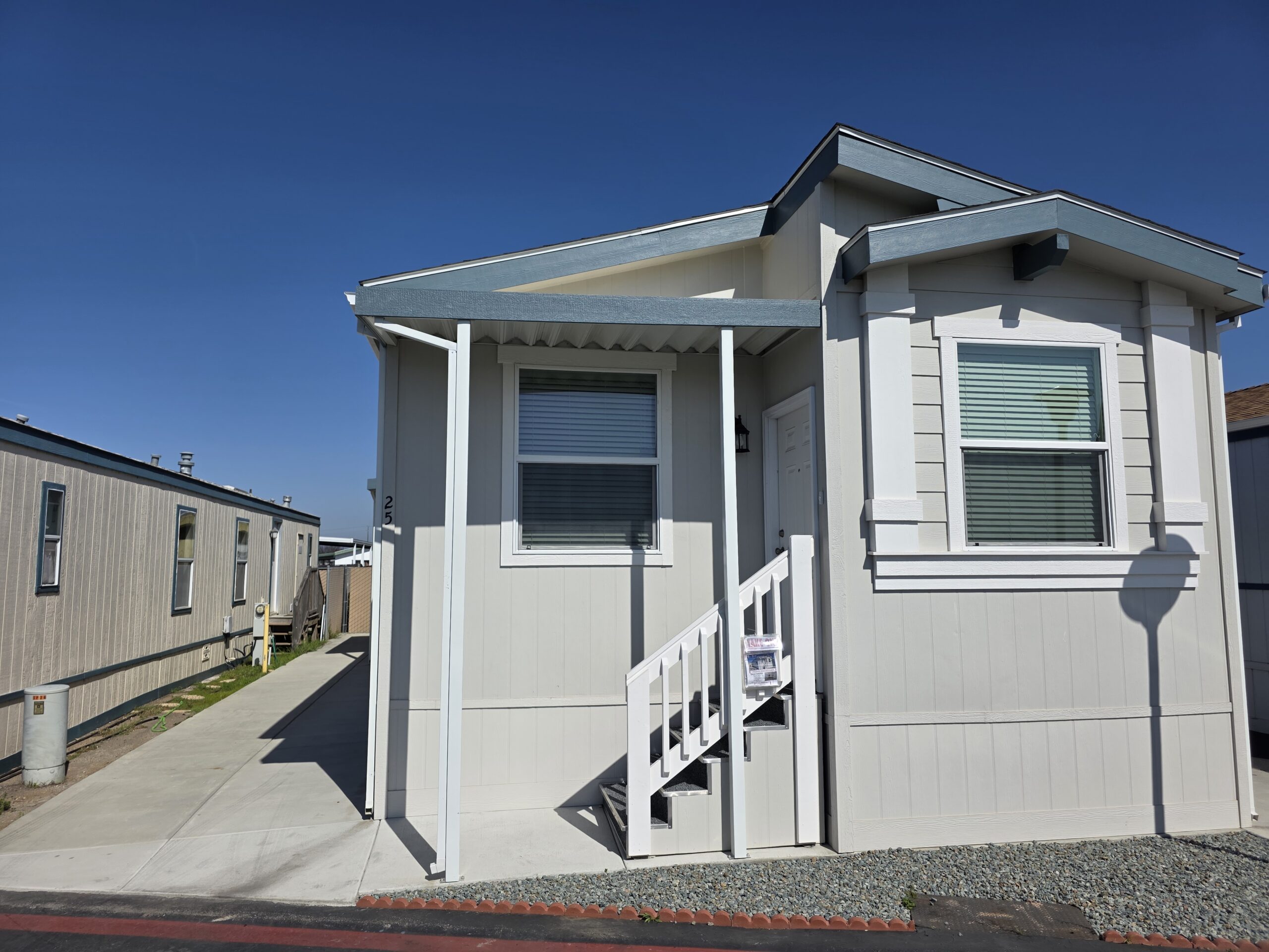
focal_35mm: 23
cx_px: 634
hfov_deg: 73.9
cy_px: 476
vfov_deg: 58.9
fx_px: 843
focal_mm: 6.3
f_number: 1.7
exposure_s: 1/7944
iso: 50
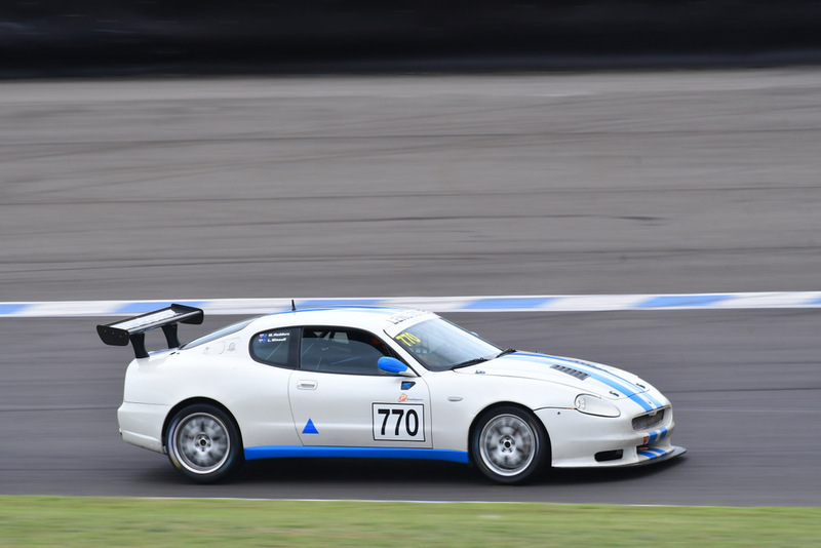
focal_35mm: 750
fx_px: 17109
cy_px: 274
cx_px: 410
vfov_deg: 1.8
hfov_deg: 2.7
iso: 320
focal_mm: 500
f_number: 11
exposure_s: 1/160
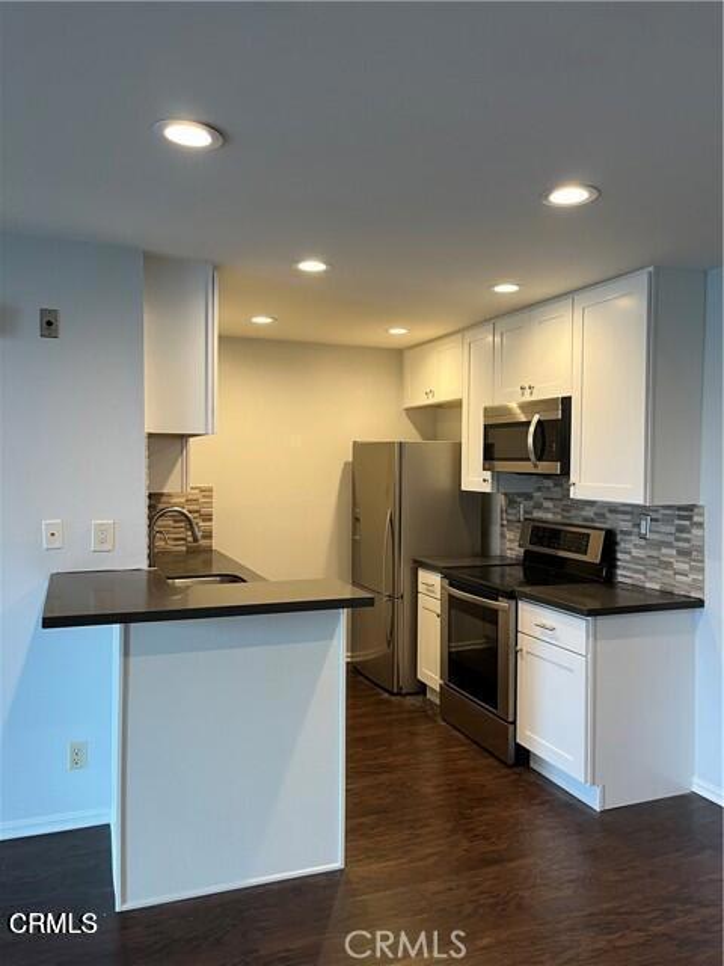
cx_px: 362
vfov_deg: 67.3
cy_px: 483
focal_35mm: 26
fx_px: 725
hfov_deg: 53.1
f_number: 1.6
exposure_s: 1/60
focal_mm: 5.1
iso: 100
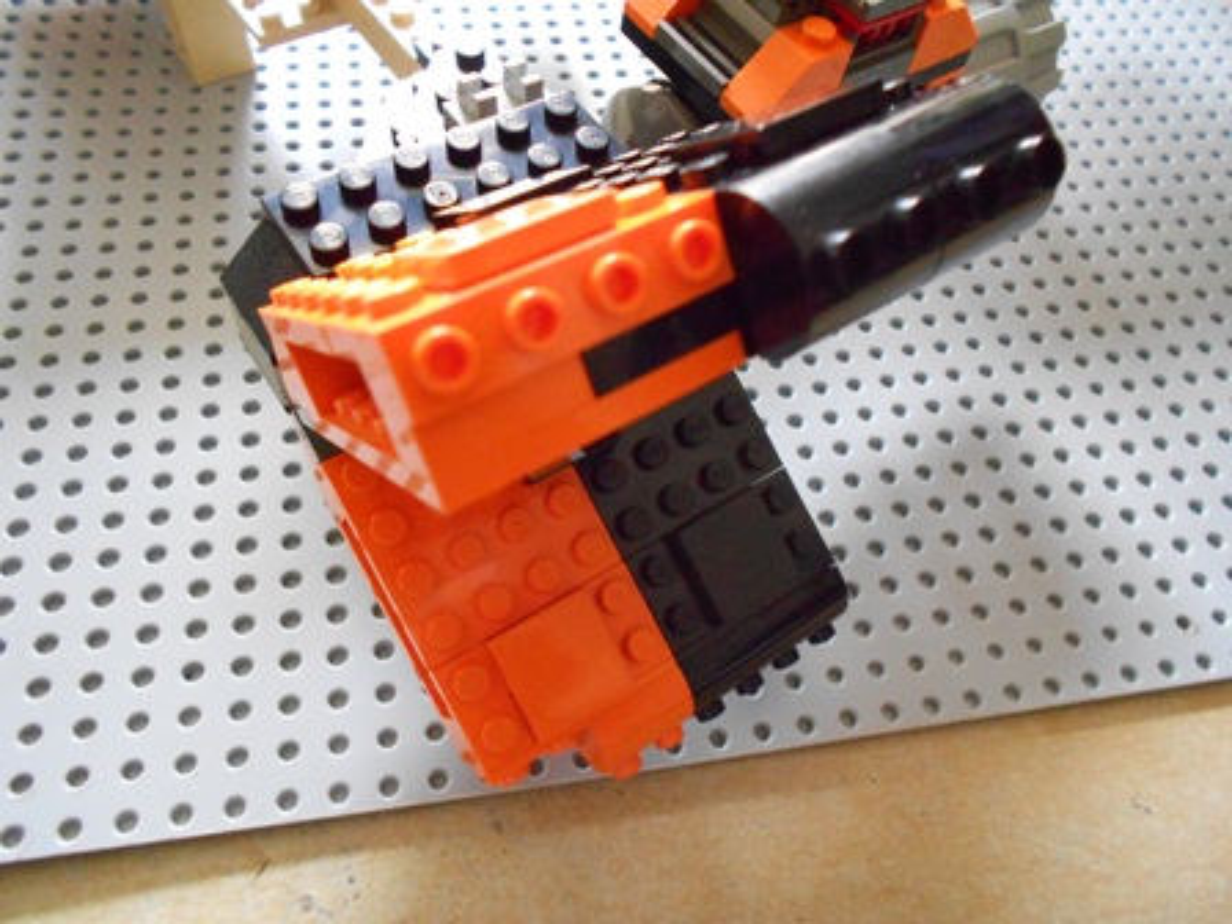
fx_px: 925
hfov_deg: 67.3
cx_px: 616
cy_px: 462
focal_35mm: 26
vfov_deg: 53.1
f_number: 3.2
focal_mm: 4.6
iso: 800
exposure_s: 1/50
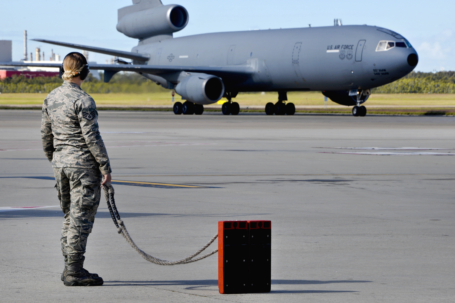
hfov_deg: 8.9
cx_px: 205
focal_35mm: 231
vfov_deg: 5.9
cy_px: 123
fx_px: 2919
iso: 100
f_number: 16
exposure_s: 1/100
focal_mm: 190
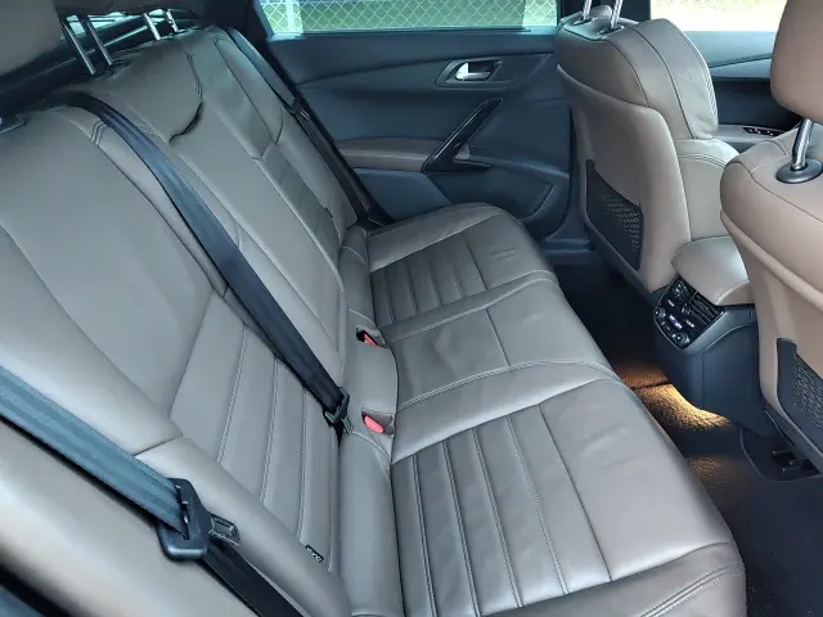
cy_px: 308
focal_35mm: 23
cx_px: 412
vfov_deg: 58.9
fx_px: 547
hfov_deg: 73.9
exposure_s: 1/25
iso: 3450
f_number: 1.8
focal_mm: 5.56
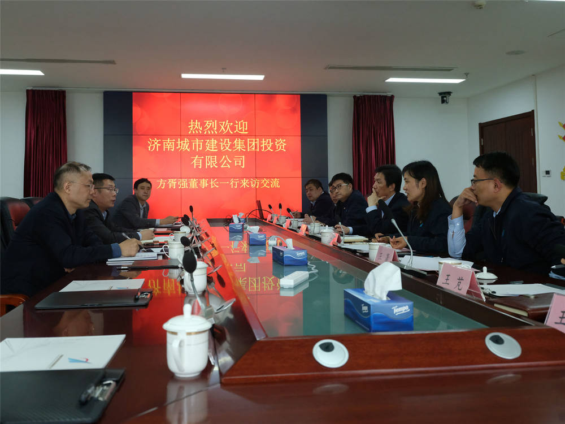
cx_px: 282
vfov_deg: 49.7
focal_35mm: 28
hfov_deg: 63.4
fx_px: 457
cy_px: 212
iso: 5000
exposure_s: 1/200
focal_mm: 35.6
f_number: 7.1
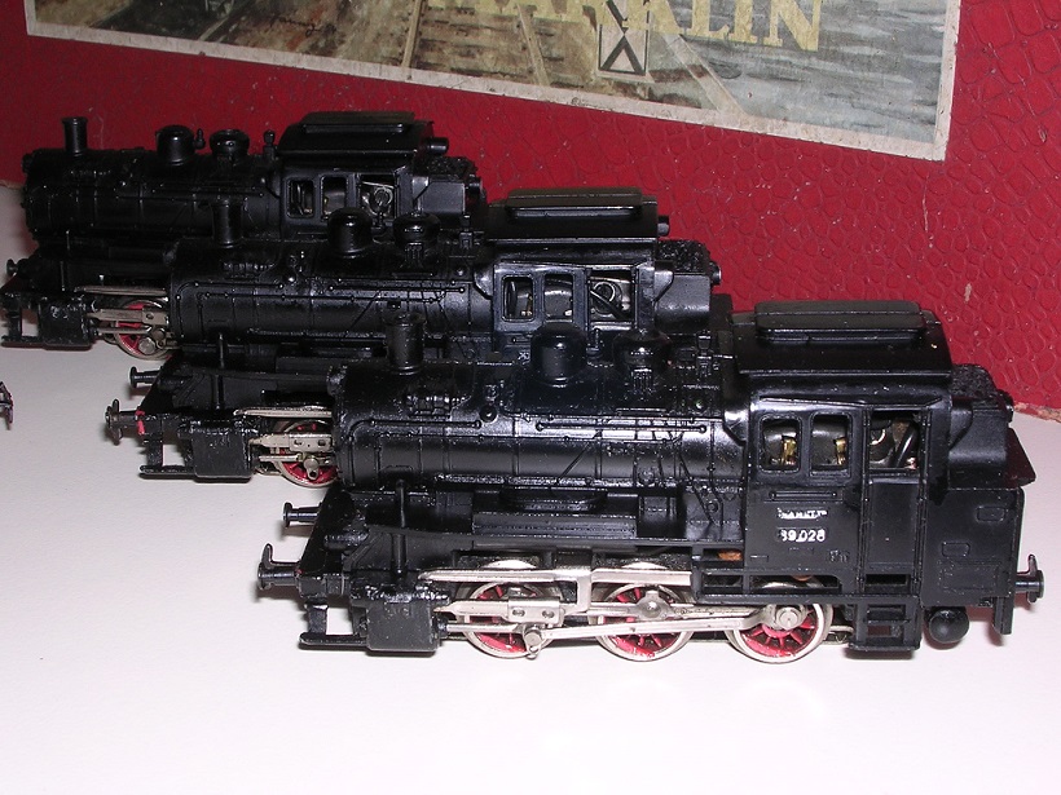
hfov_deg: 34.3
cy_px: 398
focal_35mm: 56
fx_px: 1716
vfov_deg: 26.1
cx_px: 530
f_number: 6.6
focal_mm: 8.5
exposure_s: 1/60.1
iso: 100
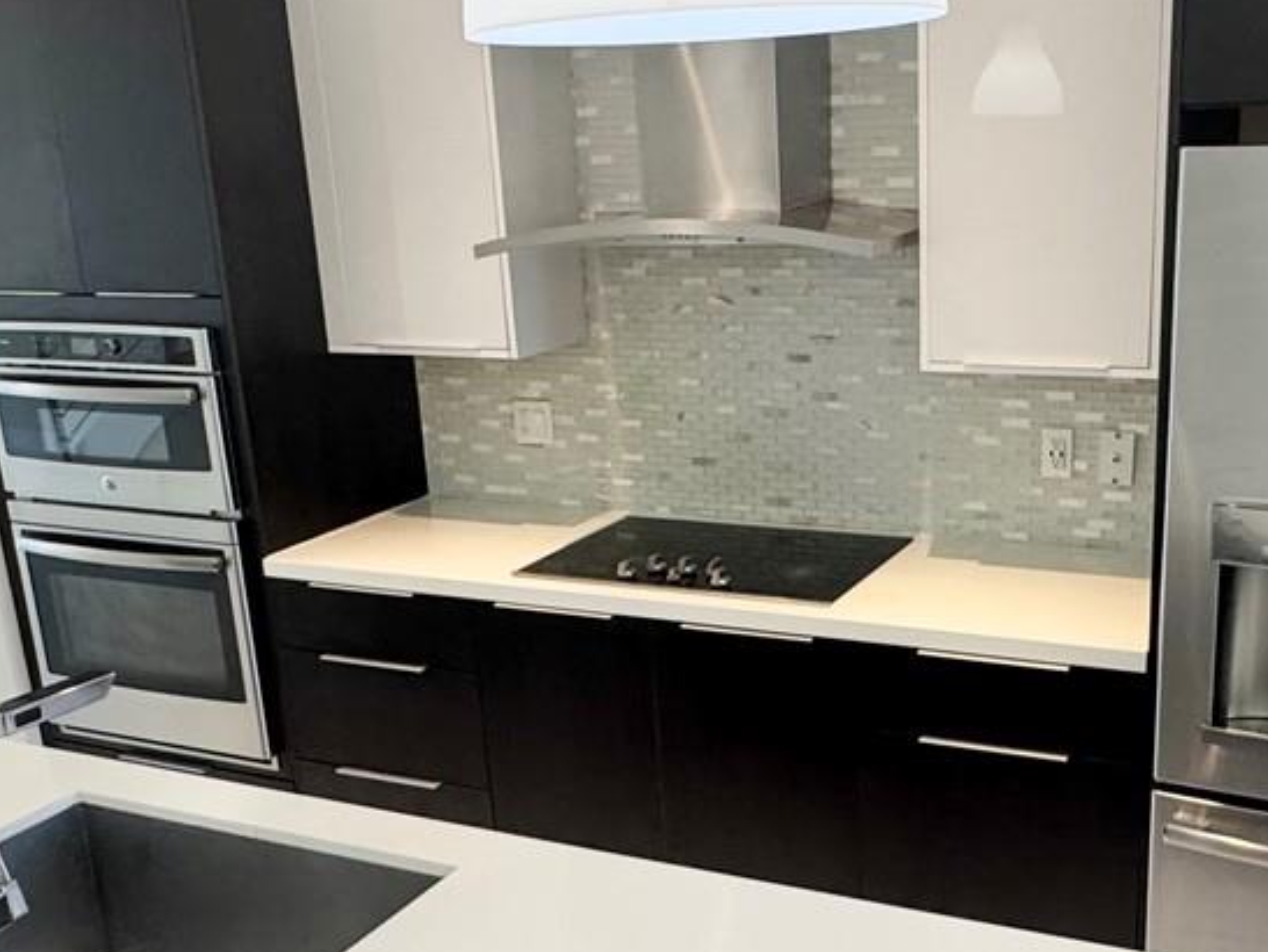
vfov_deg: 35.0
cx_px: 797
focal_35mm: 41
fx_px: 1503
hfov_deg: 45.4
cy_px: 597
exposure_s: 1/120
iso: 200
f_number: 2.2
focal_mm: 2.22
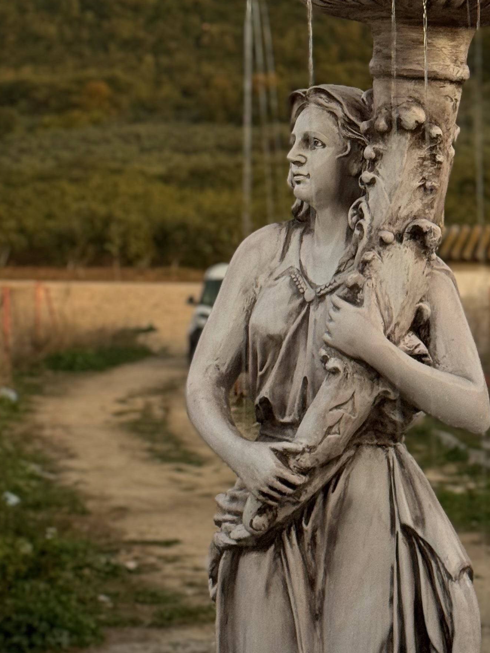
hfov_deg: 13.5
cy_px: 86
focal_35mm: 110
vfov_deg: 17.7
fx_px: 2075
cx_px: 314
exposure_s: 1/50
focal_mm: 6.86
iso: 125
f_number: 1.78
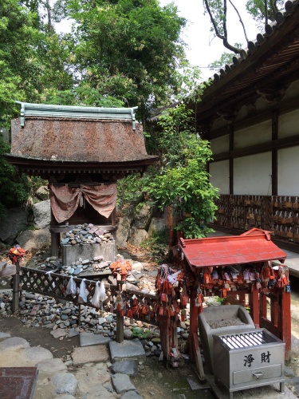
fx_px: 346
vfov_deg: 60.0
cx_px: 150
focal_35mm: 30
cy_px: 200
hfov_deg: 46.8
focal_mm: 4.12
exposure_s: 1/513
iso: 32
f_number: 2.2
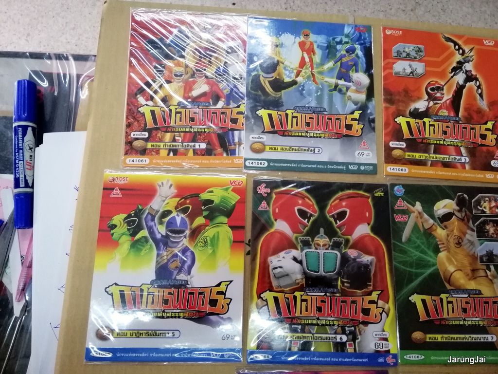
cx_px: 249
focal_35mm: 26
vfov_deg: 53.1
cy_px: 187
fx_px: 374
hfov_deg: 67.3
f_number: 2.2
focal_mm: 3.81
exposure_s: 1/100
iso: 640
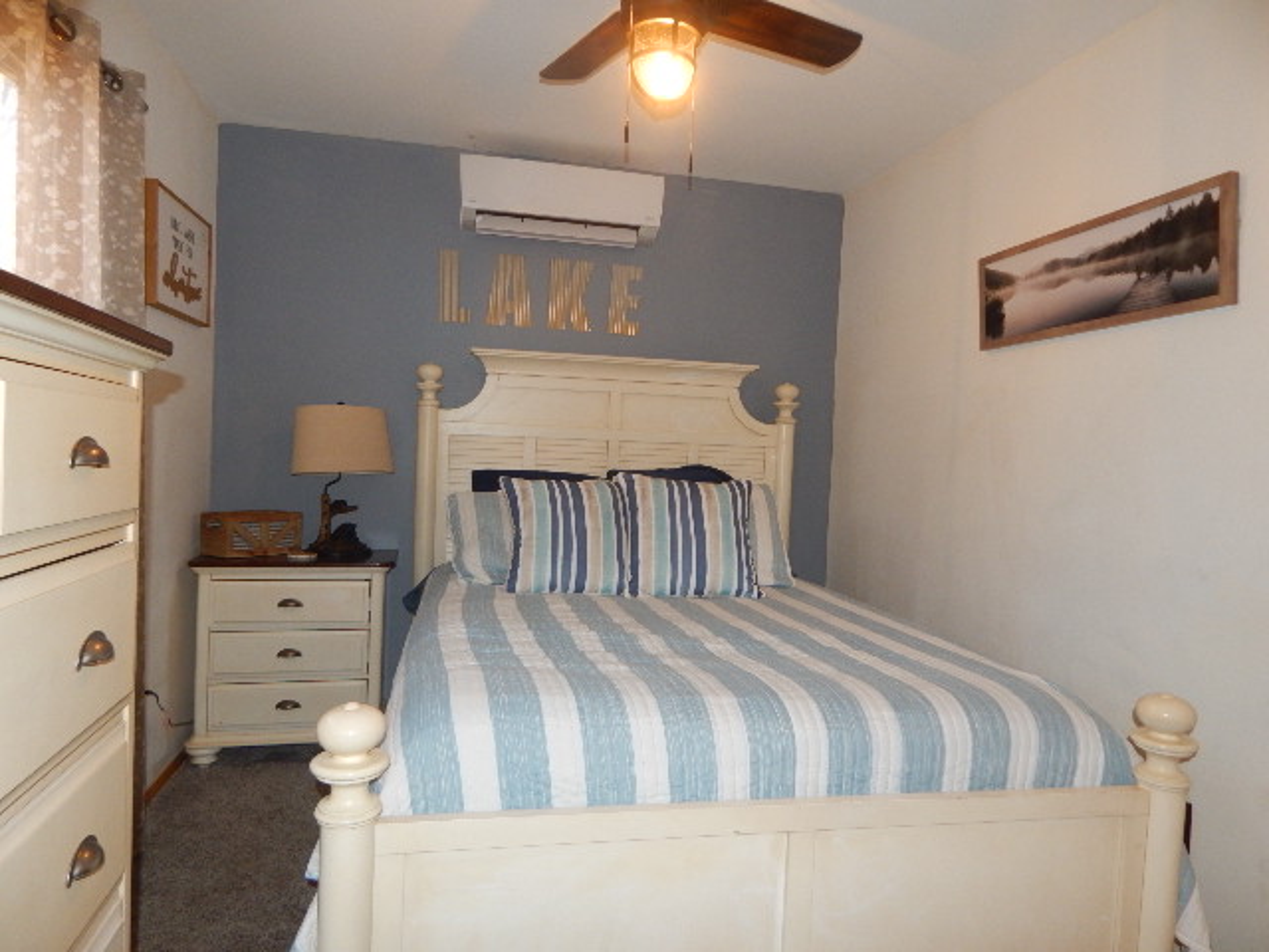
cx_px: 634
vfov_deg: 61.1
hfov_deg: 76.4
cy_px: 476
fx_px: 807
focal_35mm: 22
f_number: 3
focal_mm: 4
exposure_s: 1/30
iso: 200
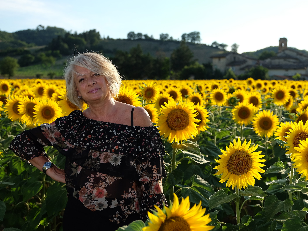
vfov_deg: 30.3
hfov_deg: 39.6
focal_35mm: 48
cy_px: 115
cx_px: 173
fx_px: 427
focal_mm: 29.2
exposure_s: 1/1600
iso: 200
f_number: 2.8
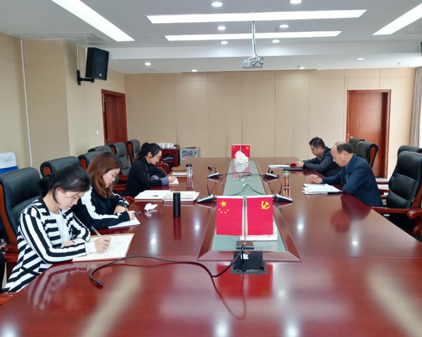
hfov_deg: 62.2
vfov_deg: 51.5
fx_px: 350
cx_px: 219
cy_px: 164
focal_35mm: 28
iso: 167
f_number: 1.8
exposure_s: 1/33.3
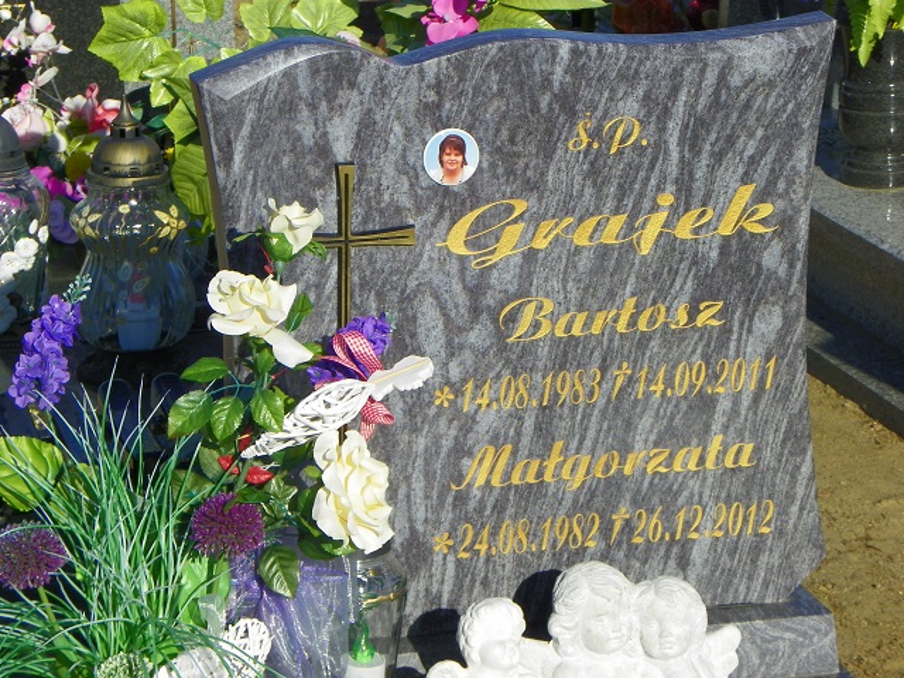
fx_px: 3291
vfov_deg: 11.8
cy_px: 339
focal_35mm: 126
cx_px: 452
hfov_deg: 15.6
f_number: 6.3
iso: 64
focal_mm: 22.4
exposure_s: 1/250
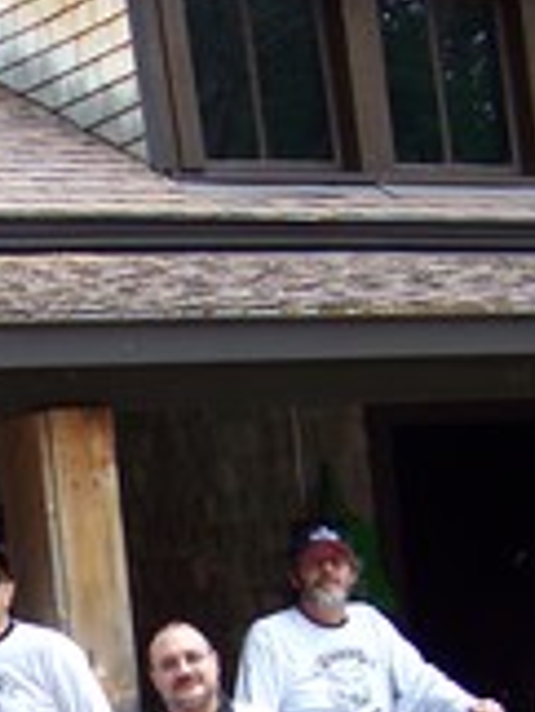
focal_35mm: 137
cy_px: 721
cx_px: -133
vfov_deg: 14.2
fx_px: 2819
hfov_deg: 10.6
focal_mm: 7.6
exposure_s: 1/40
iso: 64
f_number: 2.8
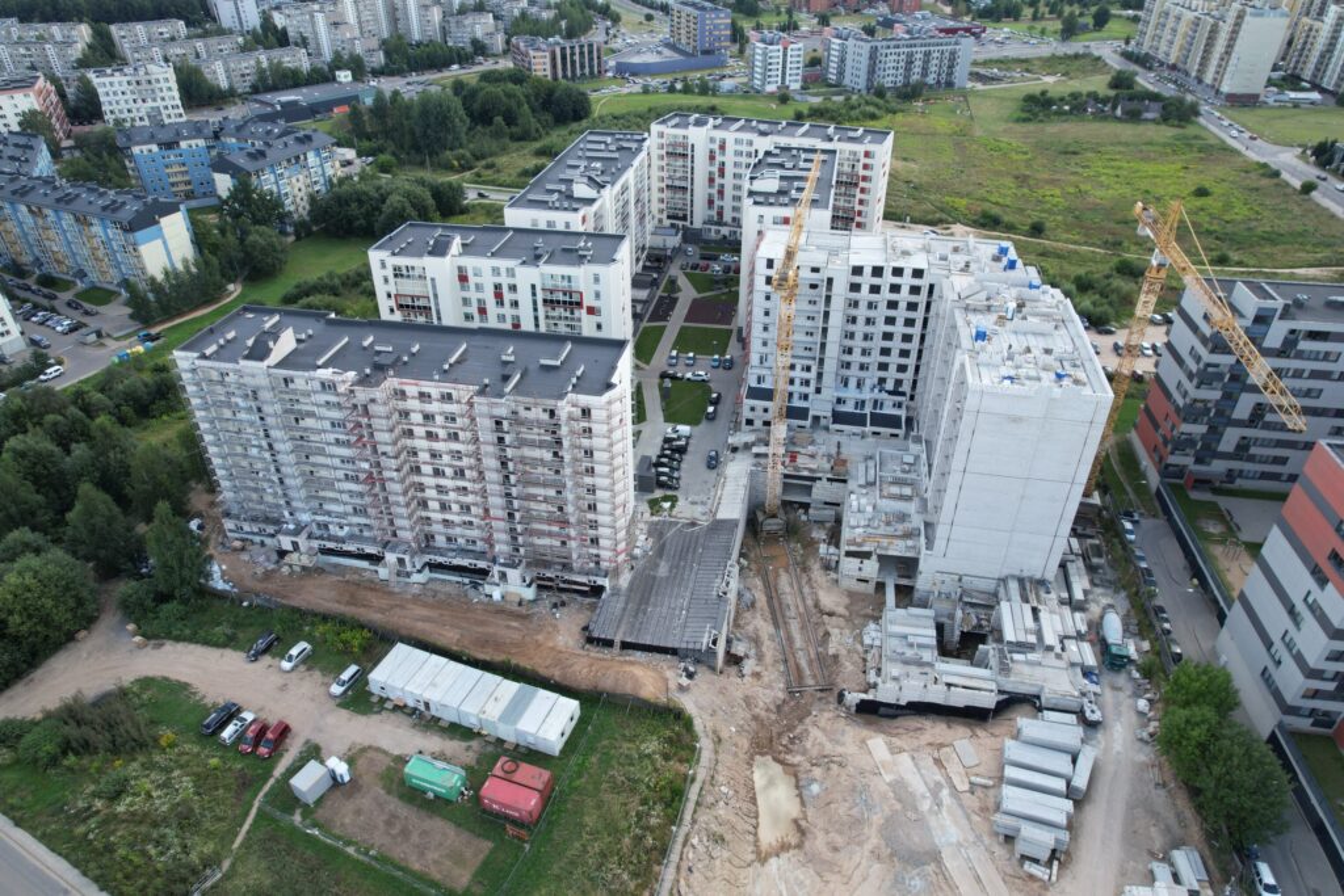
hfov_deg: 78.6
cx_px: 672
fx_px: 821
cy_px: 448
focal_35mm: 22
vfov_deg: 57.2
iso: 110
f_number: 2.8
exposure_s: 1/400
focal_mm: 8.38
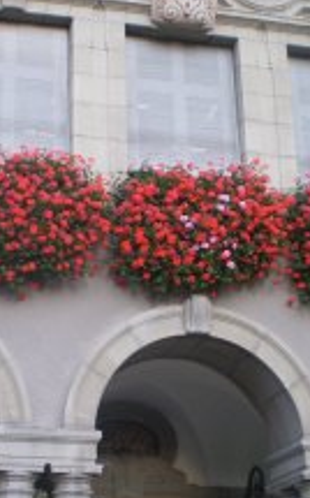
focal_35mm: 71
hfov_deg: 18.2
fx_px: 962
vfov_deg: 28.9
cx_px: 88
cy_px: 315
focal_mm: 6.3
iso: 64
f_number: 3.1
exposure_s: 1/40
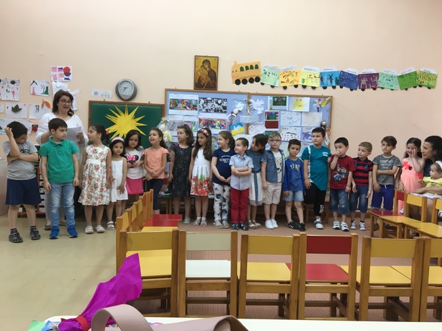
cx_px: 221
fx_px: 370
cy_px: 166
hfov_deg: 61.7
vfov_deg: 48.2
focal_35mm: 29
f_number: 2.2
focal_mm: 4.15
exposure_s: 1/33
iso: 80
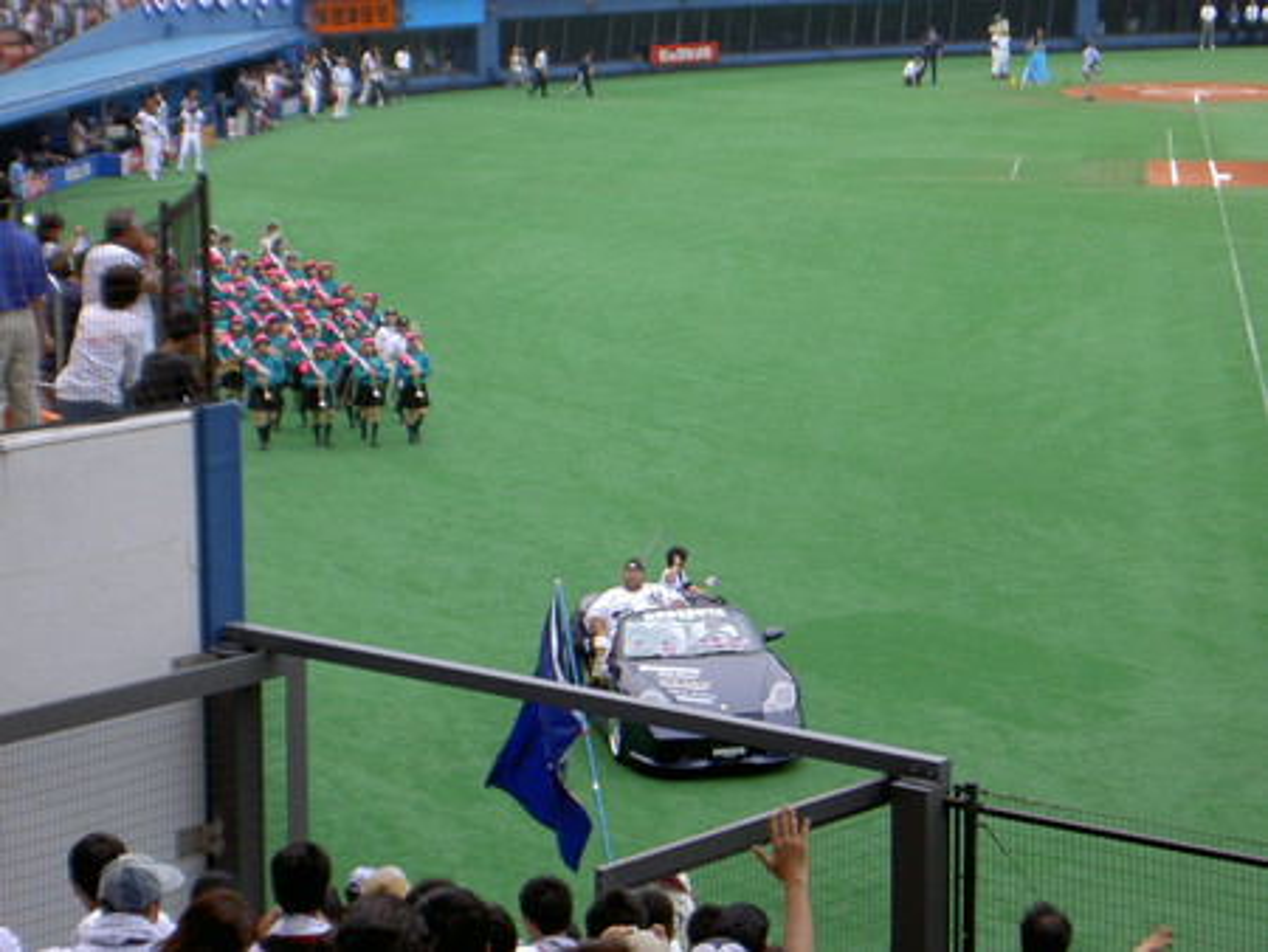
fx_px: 3738
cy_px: 476
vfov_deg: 14.5
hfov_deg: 19.3
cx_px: 634
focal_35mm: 102
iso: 50
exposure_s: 1/100
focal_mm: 16.8
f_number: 4.9
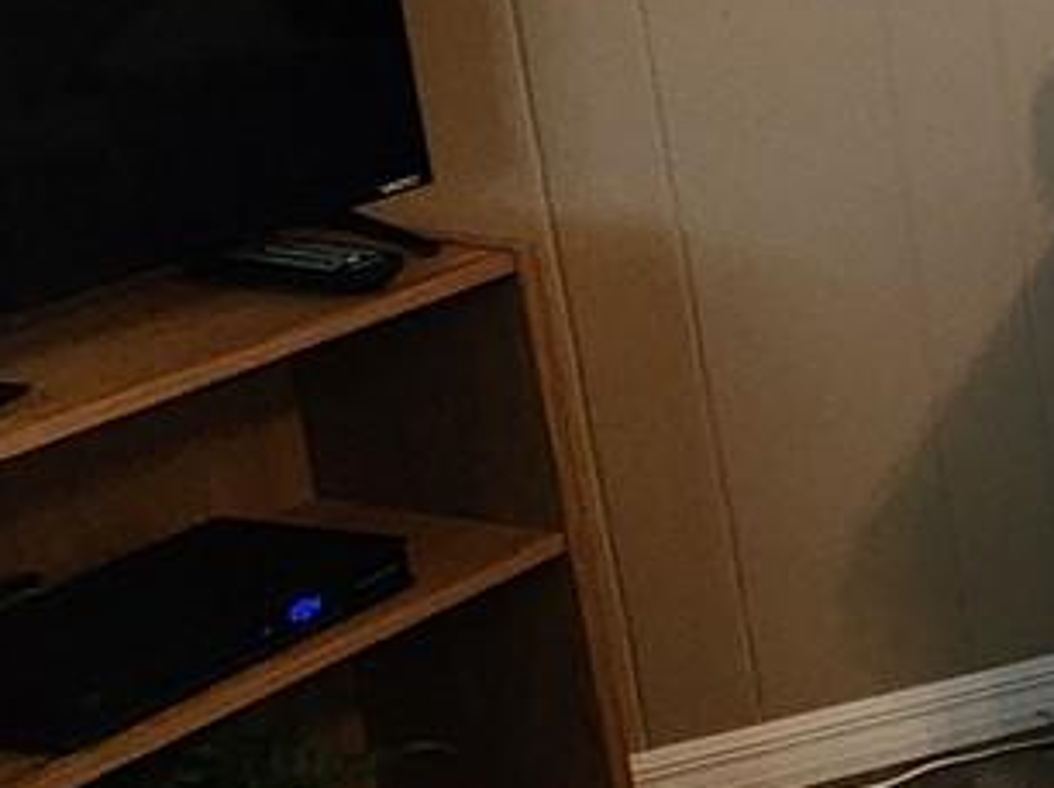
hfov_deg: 15.7
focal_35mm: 68
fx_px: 2069
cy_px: -72
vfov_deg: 20.6
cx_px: 2470
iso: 320
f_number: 2.2
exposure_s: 1/60
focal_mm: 2.2
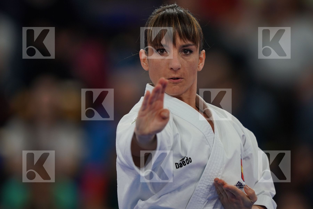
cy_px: 104
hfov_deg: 3.4
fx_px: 5216
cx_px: 156
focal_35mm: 600
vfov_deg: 2.3
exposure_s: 1/320
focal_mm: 400
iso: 400
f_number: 2.8
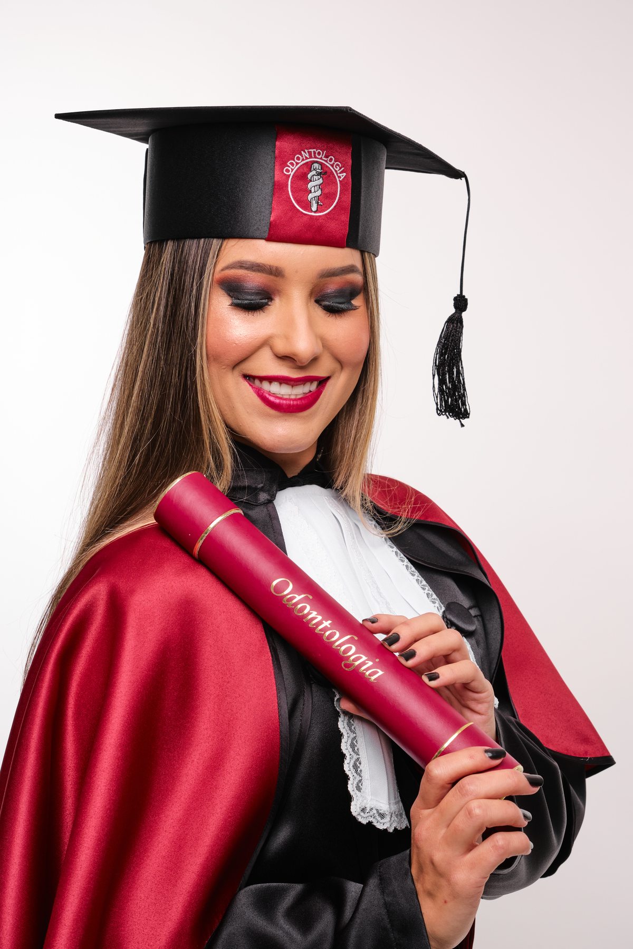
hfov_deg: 23.0
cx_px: 316
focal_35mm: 59
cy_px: 474
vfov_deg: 33.9
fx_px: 1556
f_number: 8
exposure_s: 1/160
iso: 160
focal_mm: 39.3
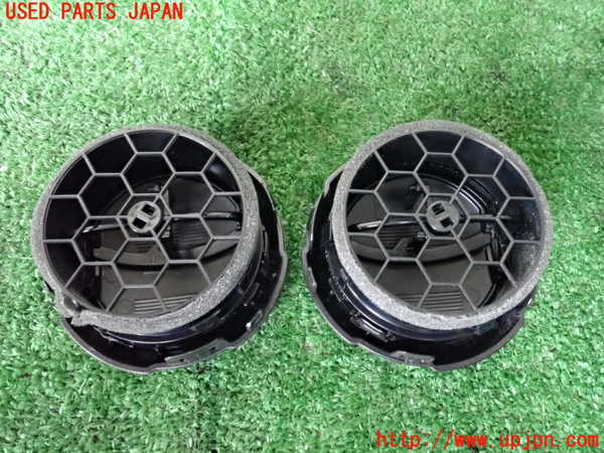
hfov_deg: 60.0
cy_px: 226
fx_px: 523
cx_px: 302
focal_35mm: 30
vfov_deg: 46.8
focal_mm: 5.4
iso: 3200
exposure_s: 1/100
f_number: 2.3
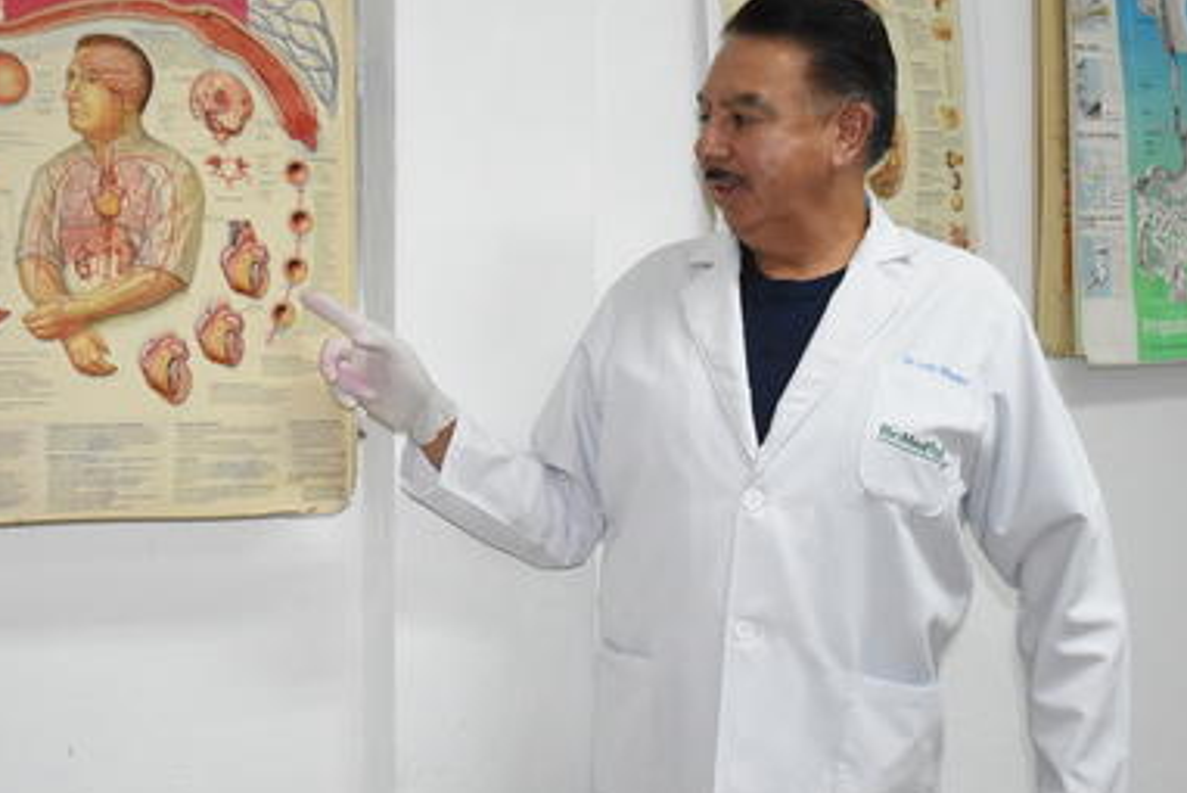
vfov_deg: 26.5
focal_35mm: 51
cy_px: 361
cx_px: 497
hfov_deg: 38.8
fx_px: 1682
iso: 2500
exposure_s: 1/250
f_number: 3.8
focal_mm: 26
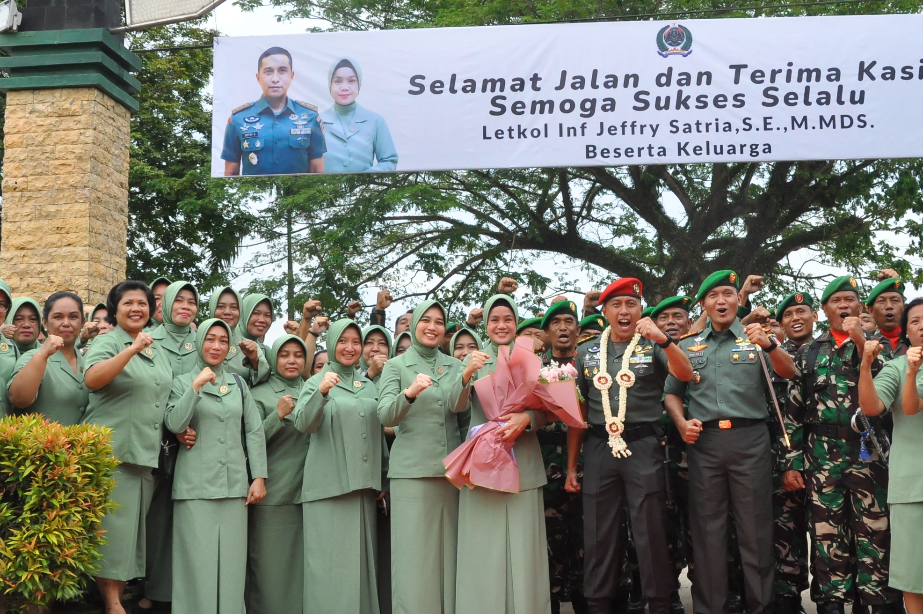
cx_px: 570
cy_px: 260
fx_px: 1127
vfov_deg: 30.4
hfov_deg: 44.2
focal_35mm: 44
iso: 1000
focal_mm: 18
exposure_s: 1/400
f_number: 9
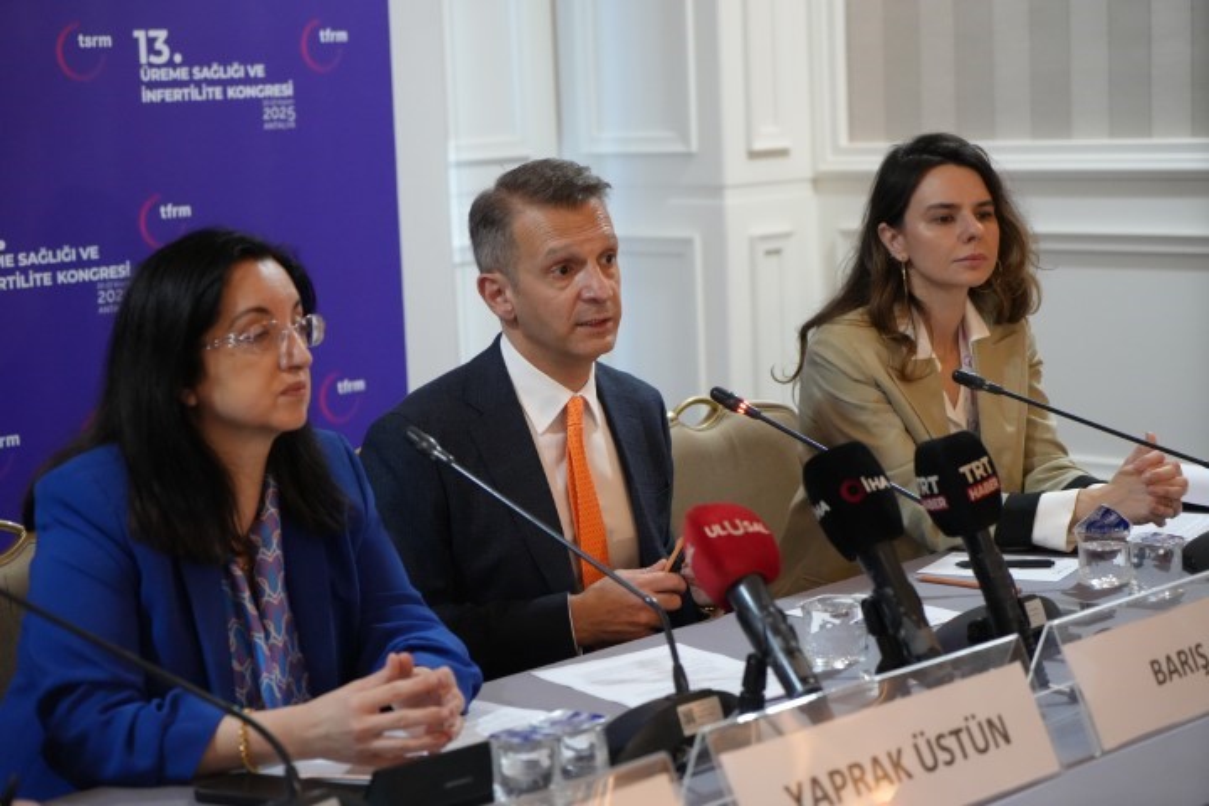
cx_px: 604
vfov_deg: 19.5
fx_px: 2351
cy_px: 403
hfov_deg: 28.8
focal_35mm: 70
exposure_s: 1/160
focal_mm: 70
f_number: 4
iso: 8000
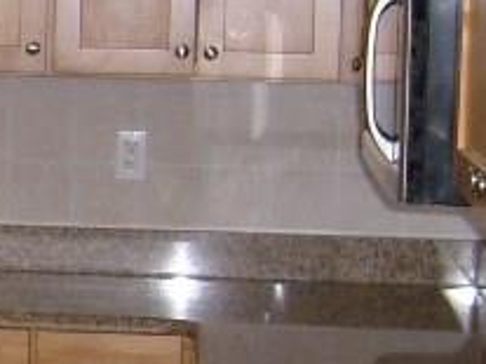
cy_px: 221
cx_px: -355
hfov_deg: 10.8
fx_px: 2427
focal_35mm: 173
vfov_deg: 8.6
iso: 100
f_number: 2.8
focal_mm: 5.8
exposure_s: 1/45
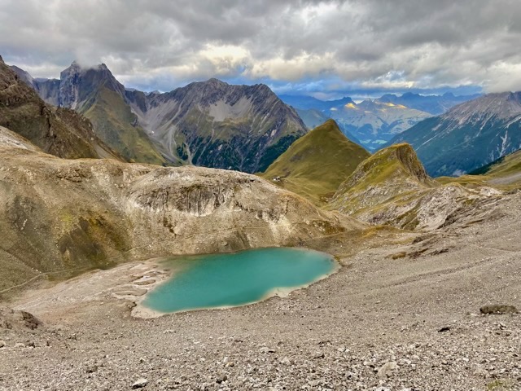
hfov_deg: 67.3
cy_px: 196
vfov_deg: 53.1
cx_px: 260
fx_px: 391
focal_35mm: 26
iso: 32
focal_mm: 4.2
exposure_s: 1/221
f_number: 1.6
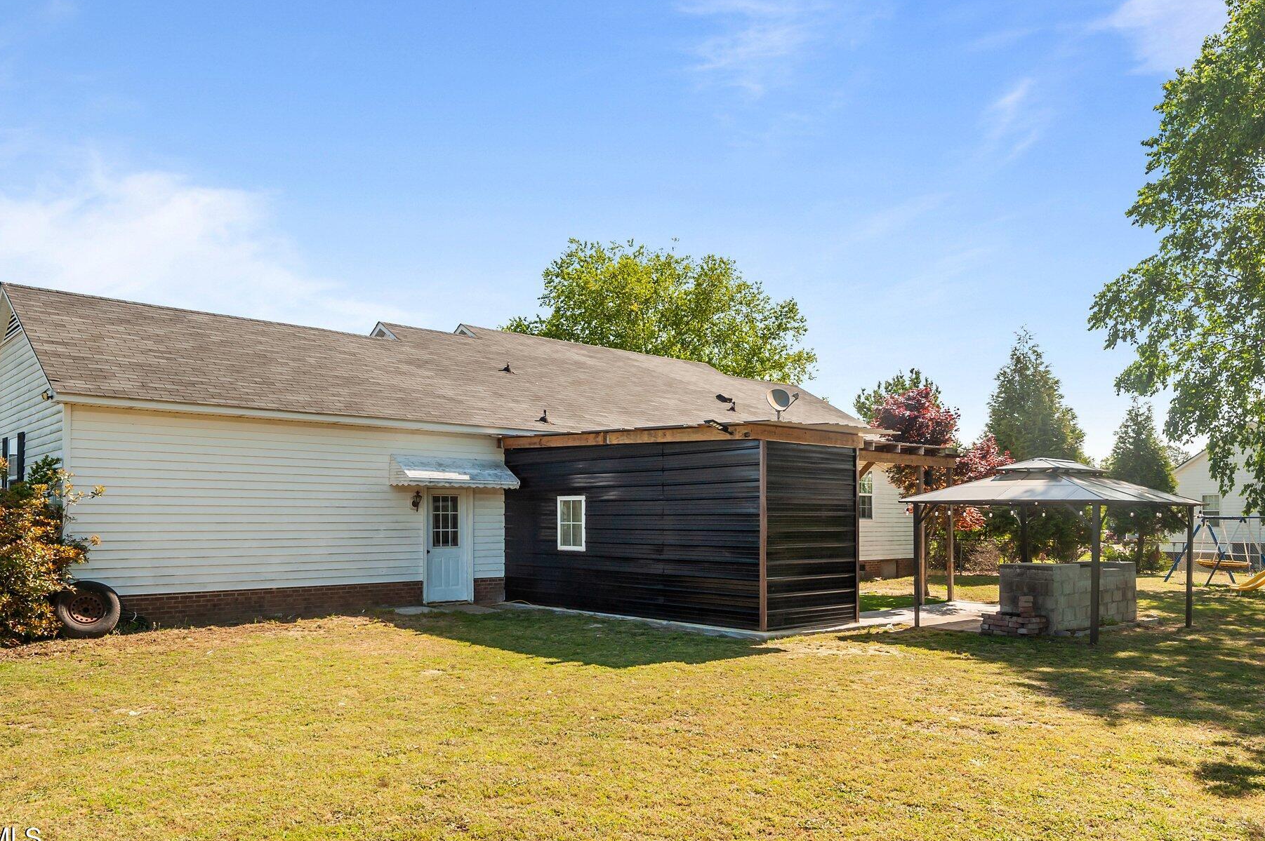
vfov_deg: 51.2
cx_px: 556
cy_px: 404
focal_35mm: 25
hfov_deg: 71.3
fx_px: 878
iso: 400
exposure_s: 1/400
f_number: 10
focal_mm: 22
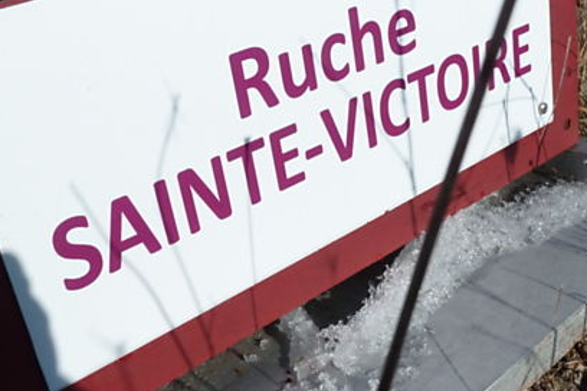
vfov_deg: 26.5
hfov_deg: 38.7
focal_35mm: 51
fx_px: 832
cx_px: 355
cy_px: 200
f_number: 5.6
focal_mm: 4.1
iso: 80
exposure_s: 1/500
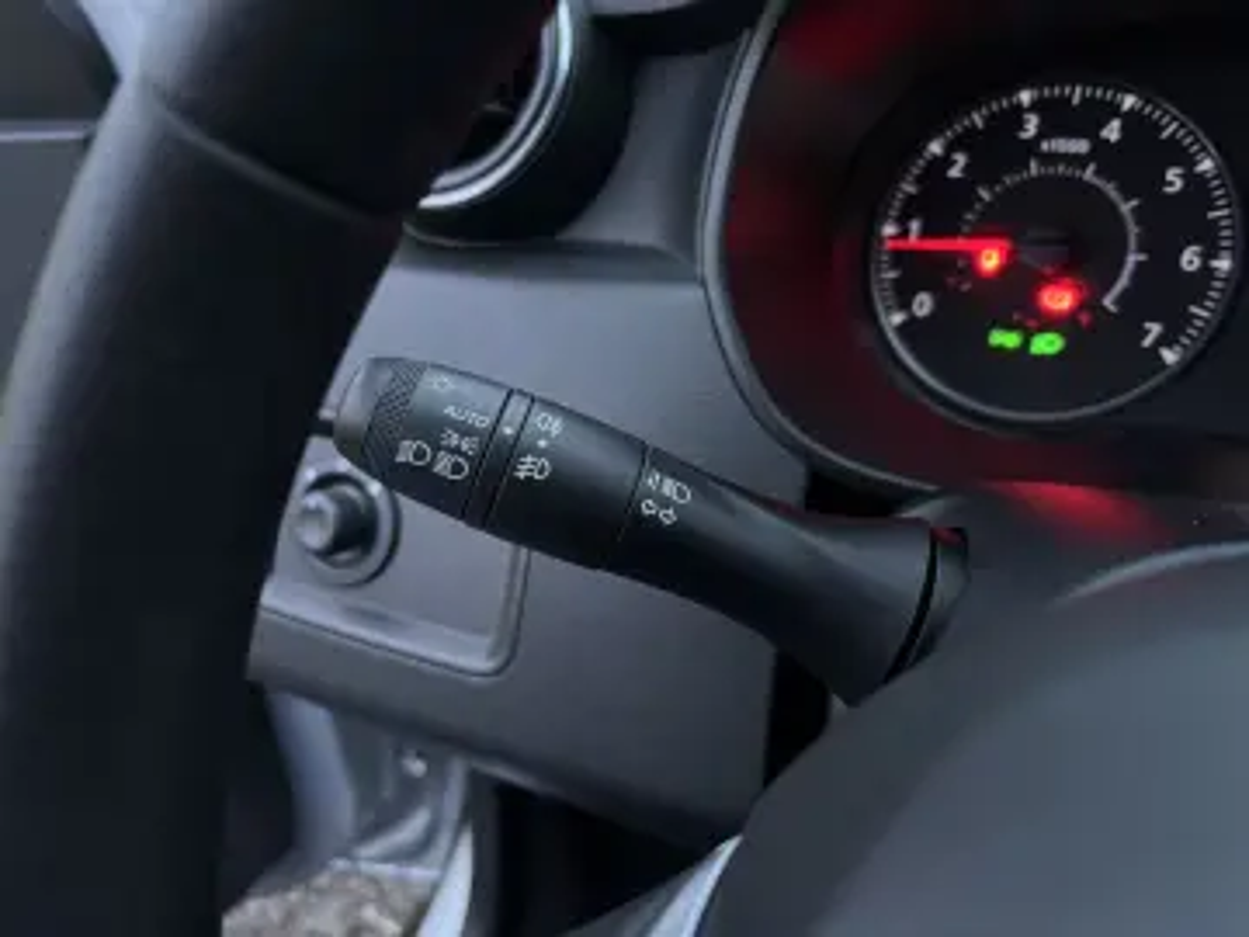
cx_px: 624
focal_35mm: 26
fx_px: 938
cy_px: 468
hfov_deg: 67.3
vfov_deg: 53.1
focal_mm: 5.96
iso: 500
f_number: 1.6
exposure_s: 1/31
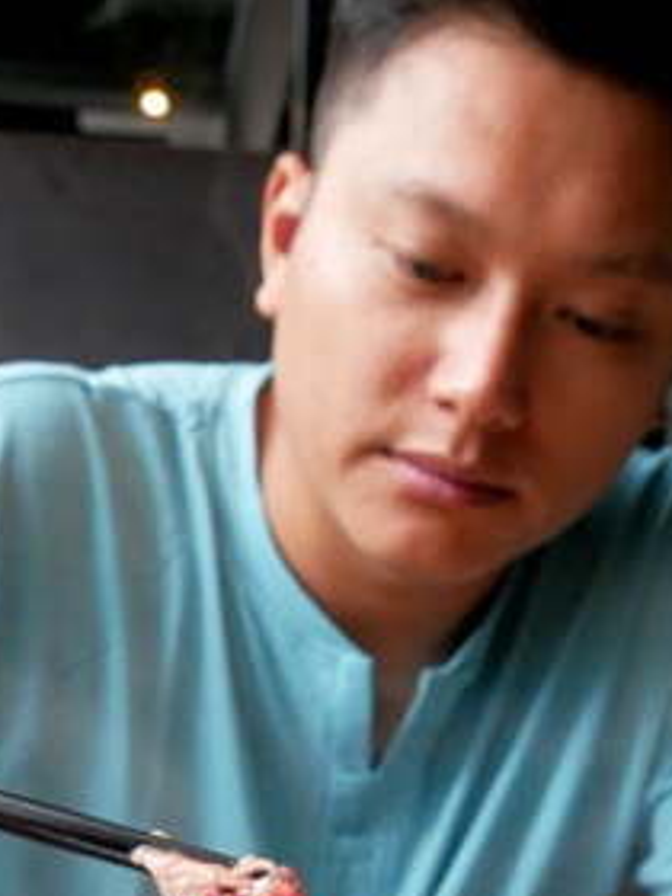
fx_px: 1553
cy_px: 803
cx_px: 339
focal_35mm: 60
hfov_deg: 24.4
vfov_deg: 30.8
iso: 400
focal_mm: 14
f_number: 5.6
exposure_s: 1/50
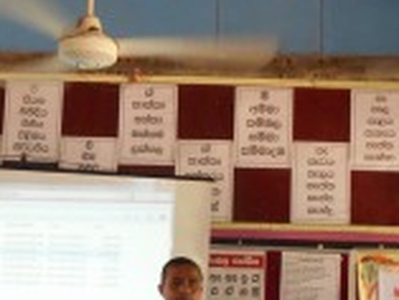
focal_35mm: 88
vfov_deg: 16.4
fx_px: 1015
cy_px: 313
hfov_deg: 22.0
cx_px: 80
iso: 250
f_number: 3.2
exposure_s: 1/30
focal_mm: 4.6
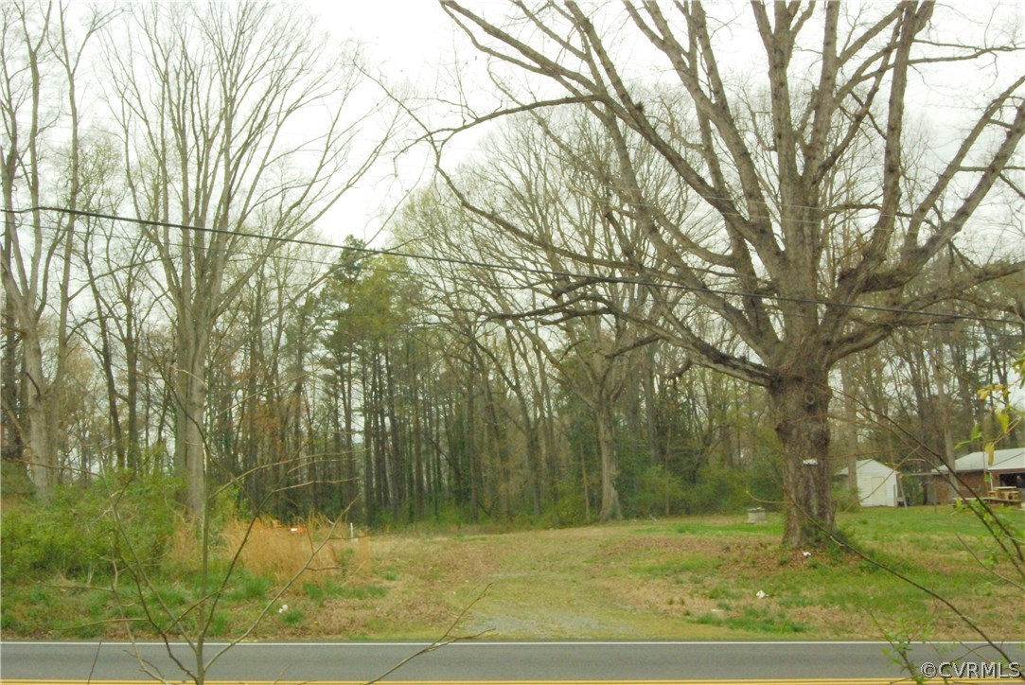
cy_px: 342
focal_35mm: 36
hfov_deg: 53.1
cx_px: 512
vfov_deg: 36.9
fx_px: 1026
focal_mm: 24
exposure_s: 1/200
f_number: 25
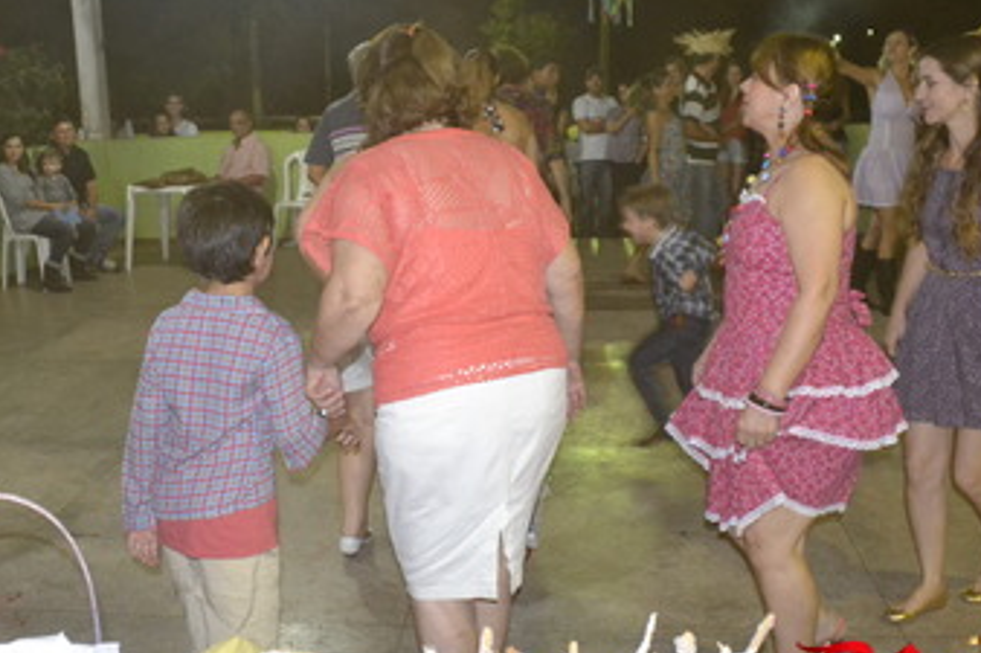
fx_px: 1198
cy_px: 354
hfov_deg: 44.5
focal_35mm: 44
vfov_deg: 30.5
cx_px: 483
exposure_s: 1/60
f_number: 3.5
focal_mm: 20
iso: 3200
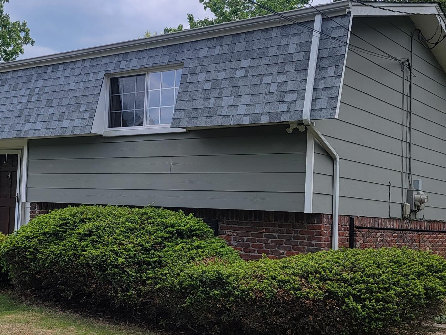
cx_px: 59
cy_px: 176
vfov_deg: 28.0
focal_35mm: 52
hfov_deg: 35.1
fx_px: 670
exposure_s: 1/616
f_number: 1.8
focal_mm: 6.7
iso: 16
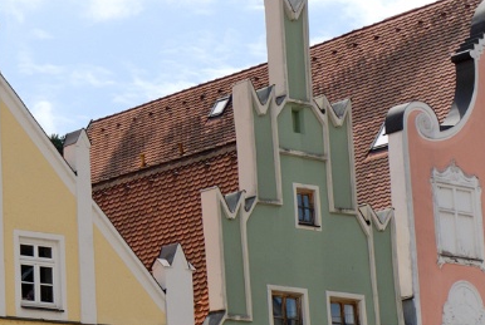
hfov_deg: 15.0
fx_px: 1660
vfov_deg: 11.1
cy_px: 276
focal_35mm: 123
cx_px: -304
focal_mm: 24
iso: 100
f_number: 8
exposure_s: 1/320
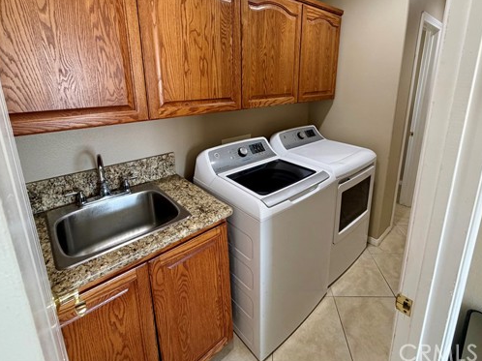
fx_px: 251
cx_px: 268
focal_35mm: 18
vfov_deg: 70.4
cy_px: 135
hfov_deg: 87.4
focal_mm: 2.22
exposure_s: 1/60
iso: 200
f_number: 2.2
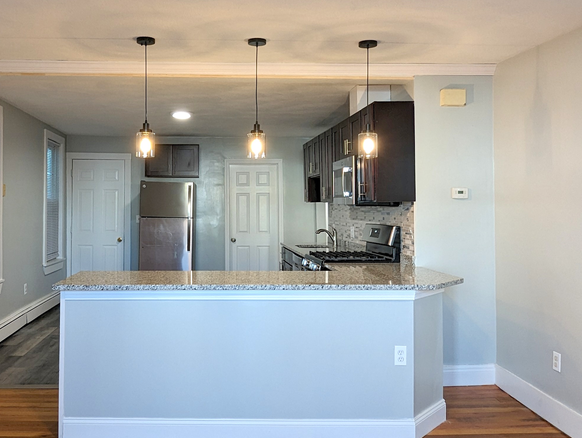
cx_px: 220
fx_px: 556
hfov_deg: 54.7
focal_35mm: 33
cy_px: 199
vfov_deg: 43.0
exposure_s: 1/24
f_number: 2.2
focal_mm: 2.35
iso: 64
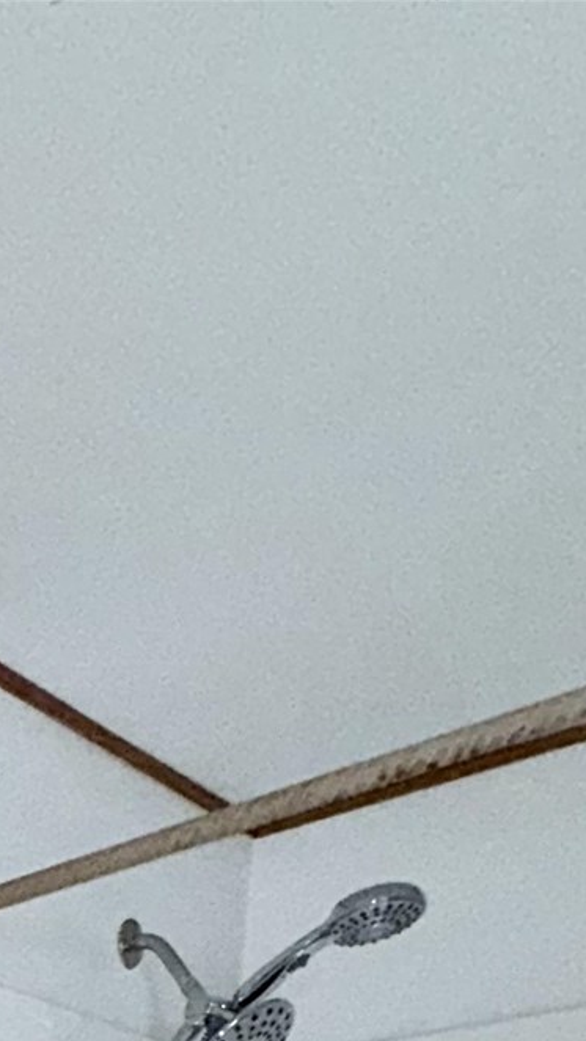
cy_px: 1807
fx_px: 1464
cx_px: -319
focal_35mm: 53
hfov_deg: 19.4
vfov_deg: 23.4
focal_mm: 2.22
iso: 160
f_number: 2.2
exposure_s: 1/60
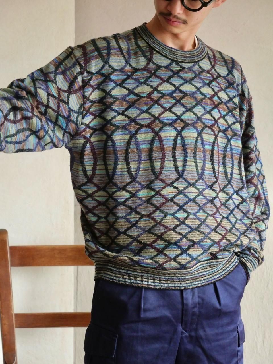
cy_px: 182
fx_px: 1136
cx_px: 136
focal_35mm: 108
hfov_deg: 13.7
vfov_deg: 18.2
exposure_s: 1/125
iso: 2500
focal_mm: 54
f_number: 4
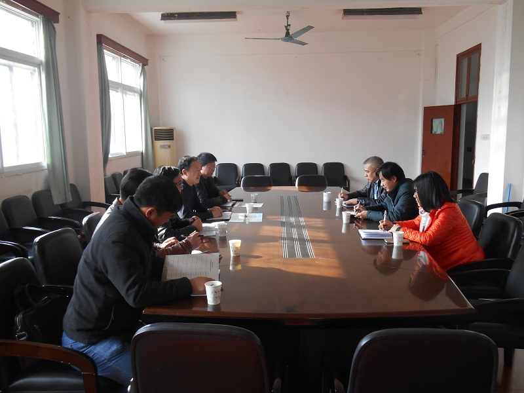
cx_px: 262
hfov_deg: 58.4
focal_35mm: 31
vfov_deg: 45.4
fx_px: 469
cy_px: 196
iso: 140
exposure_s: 1/30
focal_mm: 5.5
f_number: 3.6
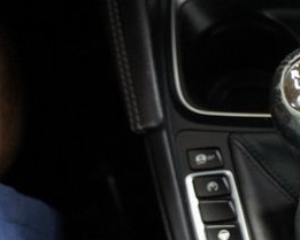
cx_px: 356
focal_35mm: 62
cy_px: 146
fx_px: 551
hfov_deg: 27.1
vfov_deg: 24.6
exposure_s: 1/13
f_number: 3.5
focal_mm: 18
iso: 1600
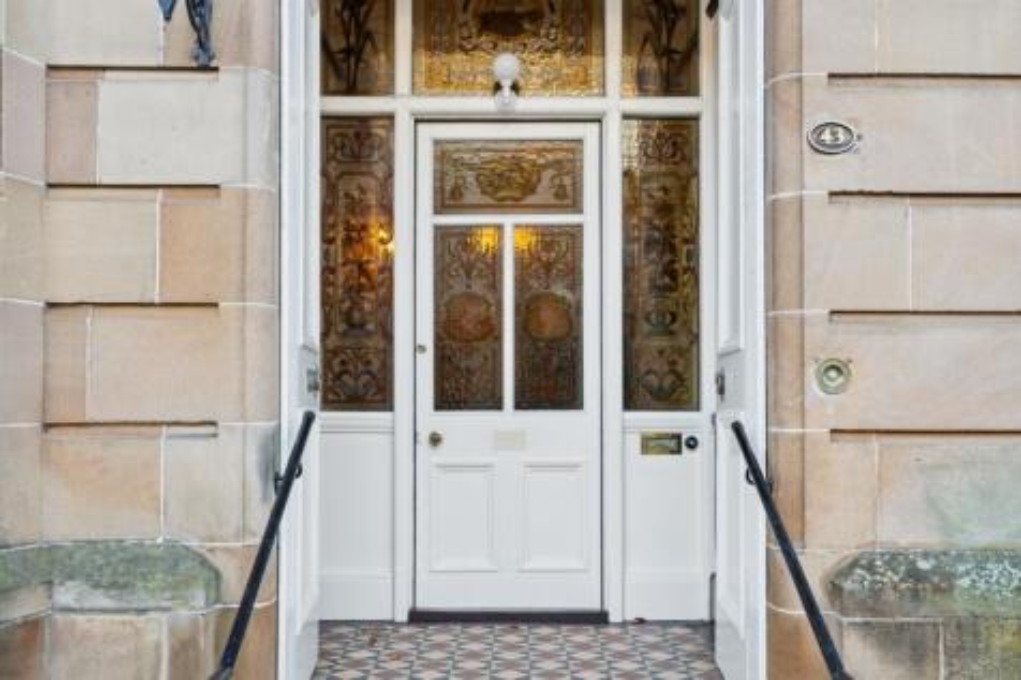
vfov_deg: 37.8
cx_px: 510
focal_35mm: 35
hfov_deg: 54.5
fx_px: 992
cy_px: 340
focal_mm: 35
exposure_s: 1/200
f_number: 4
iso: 400
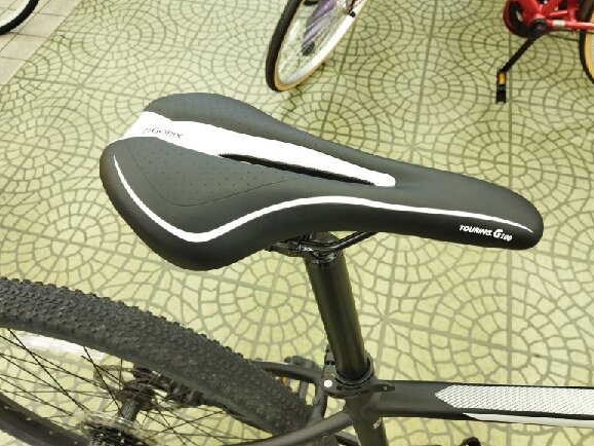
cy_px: 216
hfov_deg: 63.5
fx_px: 480
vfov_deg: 49.7
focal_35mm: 28
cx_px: 292
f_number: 1.79
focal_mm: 4.71
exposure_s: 1/60
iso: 166
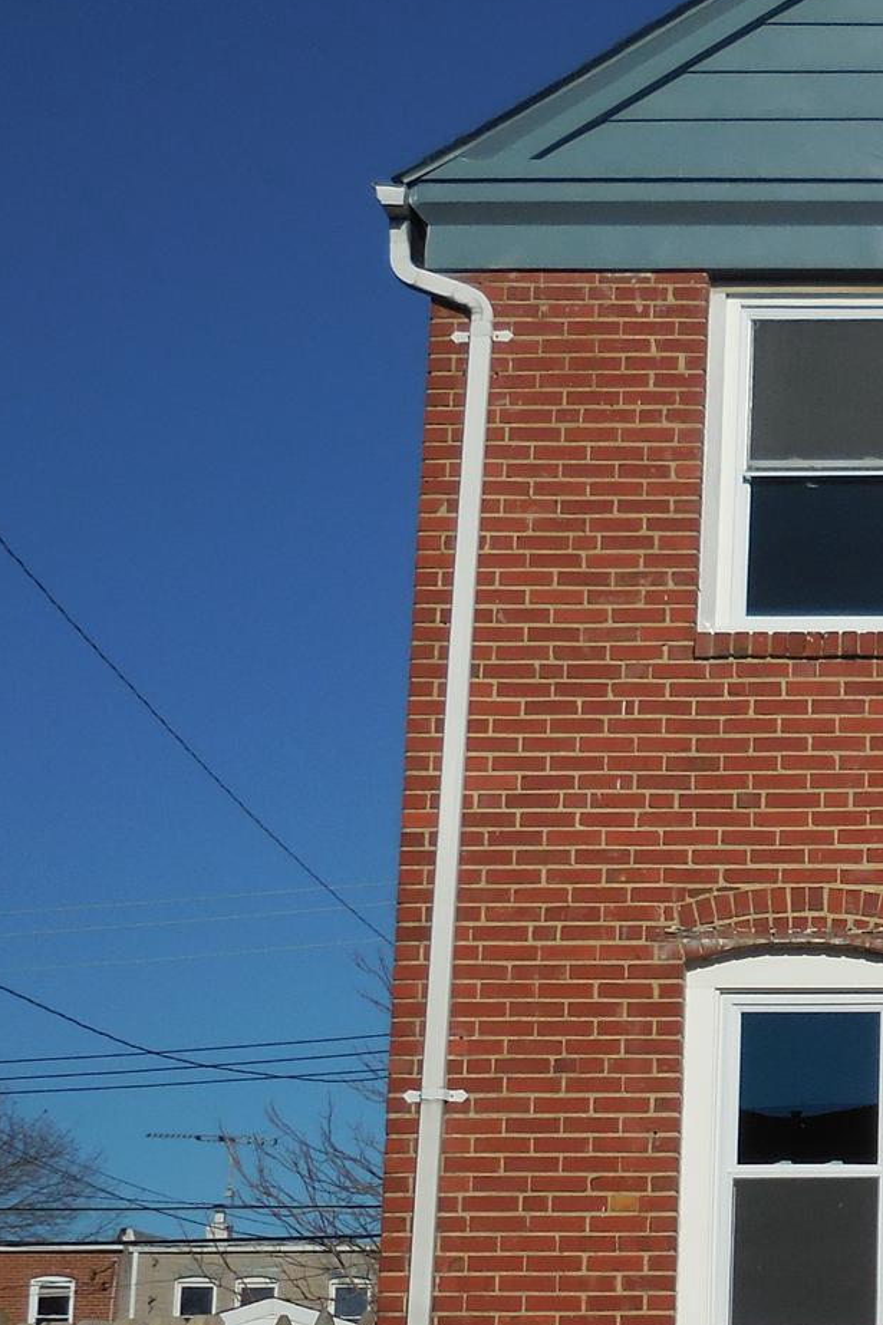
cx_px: 1228
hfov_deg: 14.4
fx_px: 3312
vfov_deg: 22.5
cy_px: 899
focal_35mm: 90
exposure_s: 1/1000
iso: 125
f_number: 7.8
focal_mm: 7
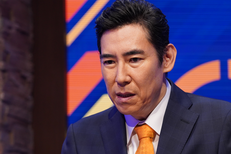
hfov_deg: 10.7
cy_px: 77
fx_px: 1237
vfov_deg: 7.1
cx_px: 116
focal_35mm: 193
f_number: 5.6
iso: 3200
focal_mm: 129
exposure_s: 1/320
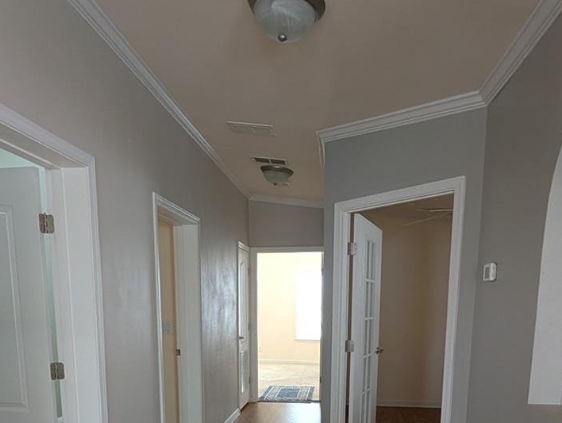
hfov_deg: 65.3
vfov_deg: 46.2
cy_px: 385
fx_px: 439
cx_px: 279
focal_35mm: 27
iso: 230
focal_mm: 2.02
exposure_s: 1/38.5
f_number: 1.7
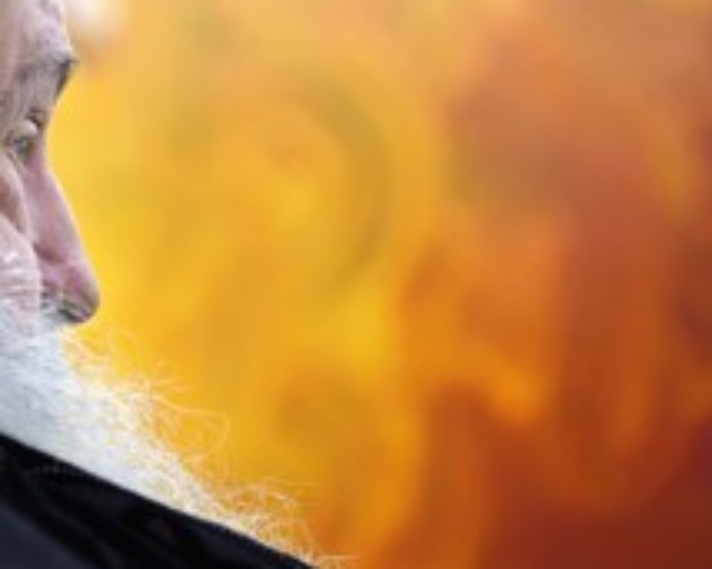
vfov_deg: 12.0
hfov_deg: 14.9
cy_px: 266
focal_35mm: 129
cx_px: 220
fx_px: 2717
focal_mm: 70
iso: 1600
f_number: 4
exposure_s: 1/125
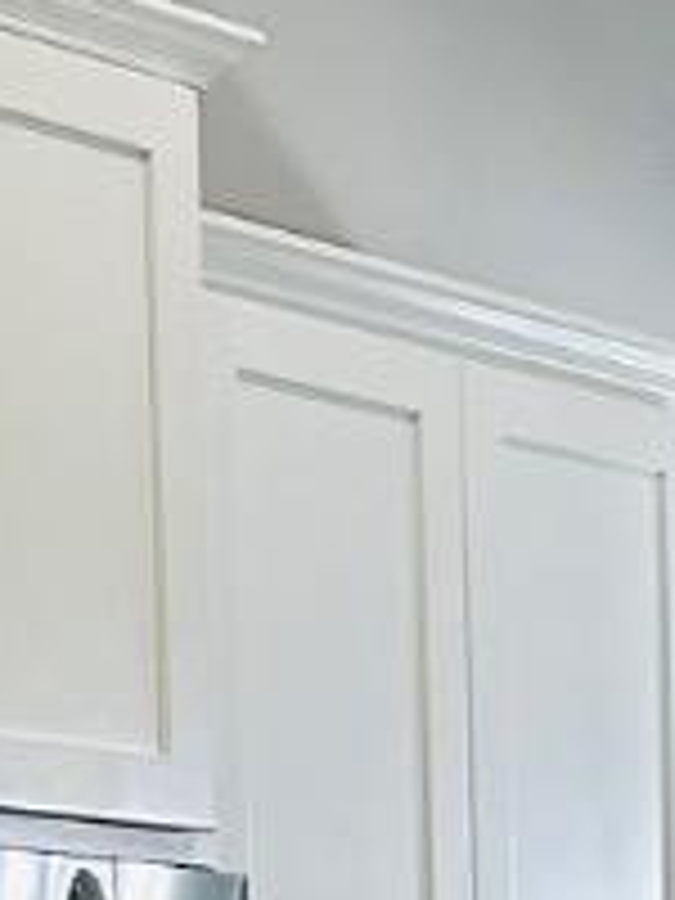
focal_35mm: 184
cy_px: 1773
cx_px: 1287
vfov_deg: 10.0
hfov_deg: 7.8
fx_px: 4784
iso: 125
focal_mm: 6.86
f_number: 1.78
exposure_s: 1/120
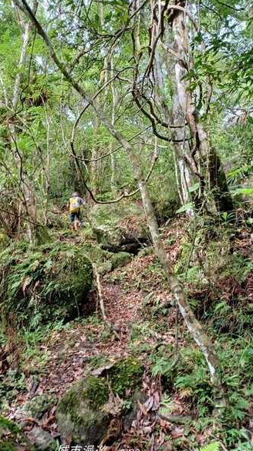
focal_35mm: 28
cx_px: 98
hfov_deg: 41.2
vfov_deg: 67.9
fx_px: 334
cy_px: 226
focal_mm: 4.6
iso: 200
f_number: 1.8
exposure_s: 1/59
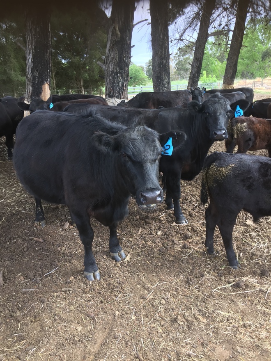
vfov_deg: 61.7
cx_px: 136
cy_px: 180
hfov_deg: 48.2
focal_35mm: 29
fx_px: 303
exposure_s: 1/100
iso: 32
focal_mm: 4.15
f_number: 2.2
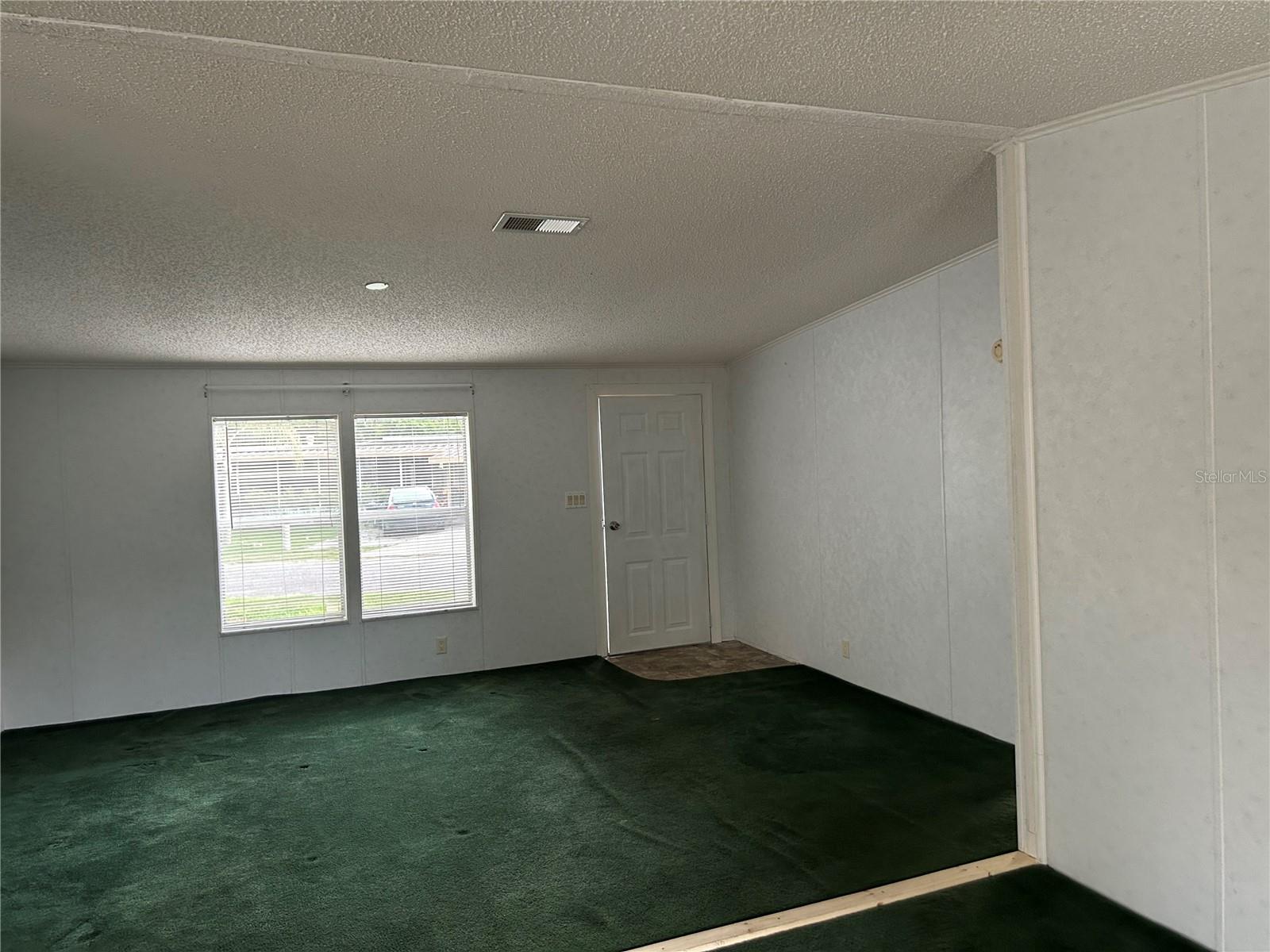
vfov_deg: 53.1
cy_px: 476
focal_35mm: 26
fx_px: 954
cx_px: 635
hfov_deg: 67.3
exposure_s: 1/60
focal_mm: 5.7
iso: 200
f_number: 1.5
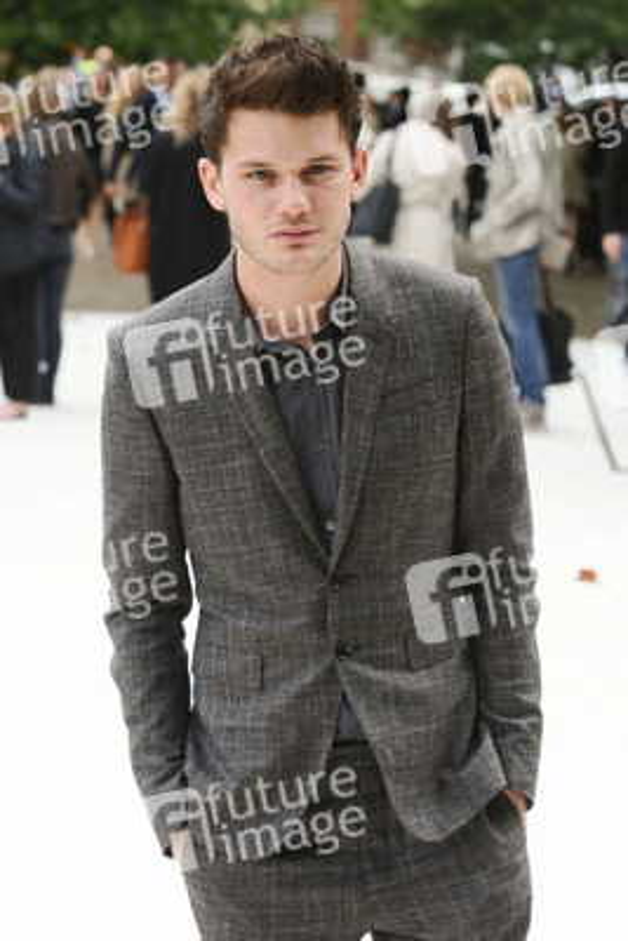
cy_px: 470
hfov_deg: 11.4
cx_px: 314
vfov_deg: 17.1
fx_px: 3137
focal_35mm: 120
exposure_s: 1/250
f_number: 5.6
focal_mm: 80
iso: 320
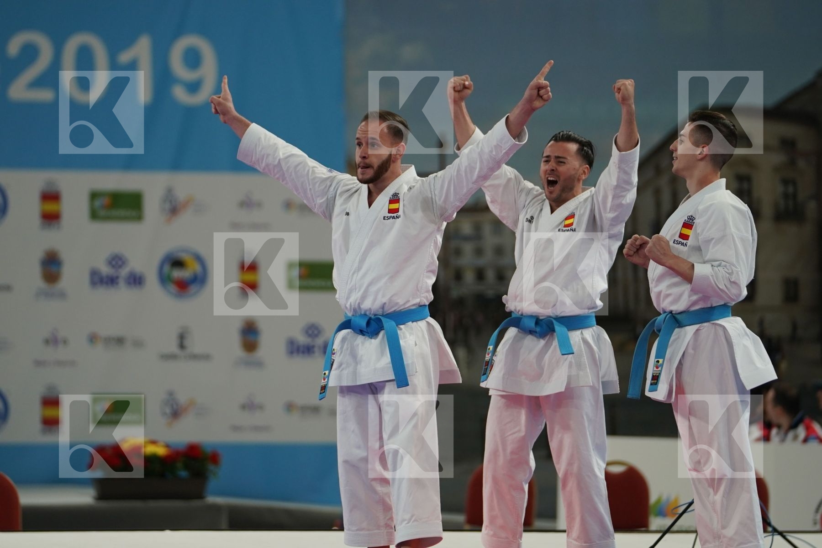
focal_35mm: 256
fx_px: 5845
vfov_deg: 5.4
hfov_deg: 8.0
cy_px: 274
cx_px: 411
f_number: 2.8
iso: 800
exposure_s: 1/500
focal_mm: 171
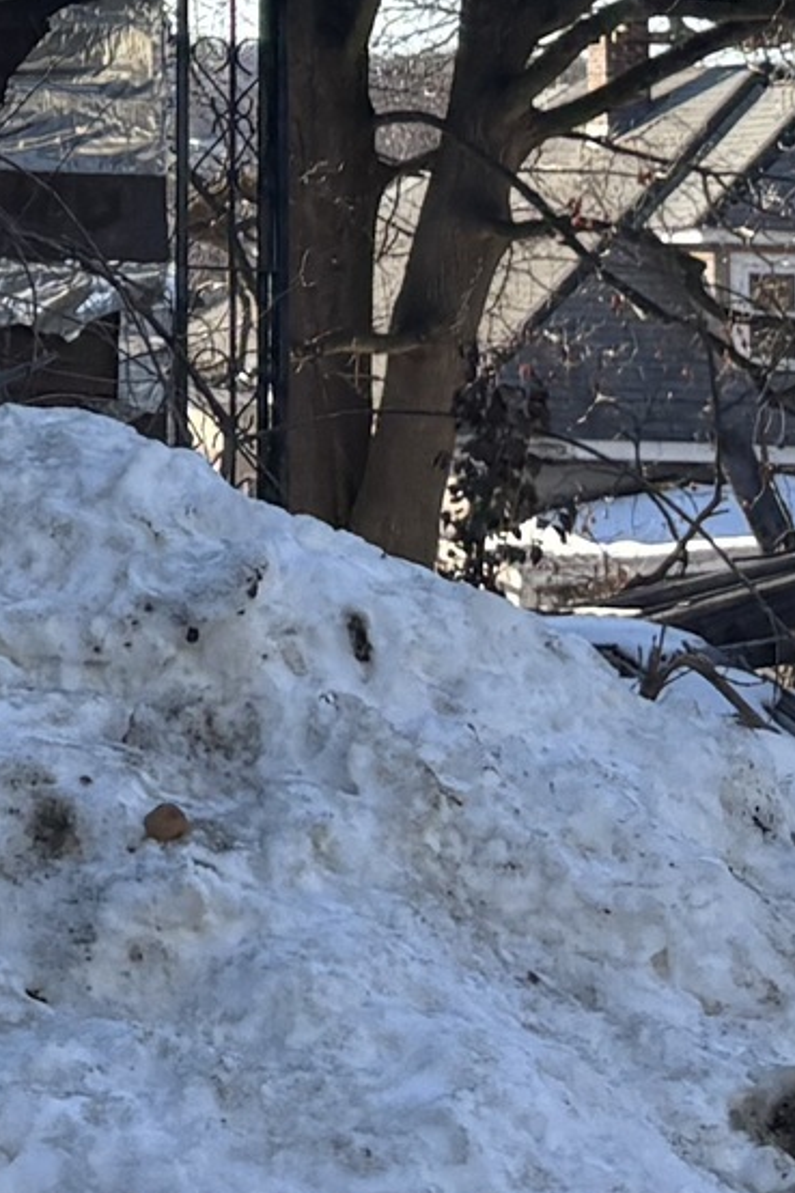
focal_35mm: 150
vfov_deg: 13.1
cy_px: -497
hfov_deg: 8.5
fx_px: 4971
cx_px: -922
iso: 50
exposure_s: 1/1706
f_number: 1.6
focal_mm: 5.96
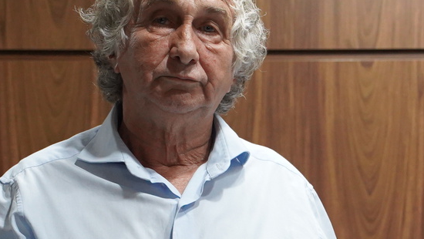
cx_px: 372
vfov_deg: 5.9
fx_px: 2317
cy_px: 319
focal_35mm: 206
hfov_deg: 10.4
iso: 3200
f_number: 4
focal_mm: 55
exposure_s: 1/160
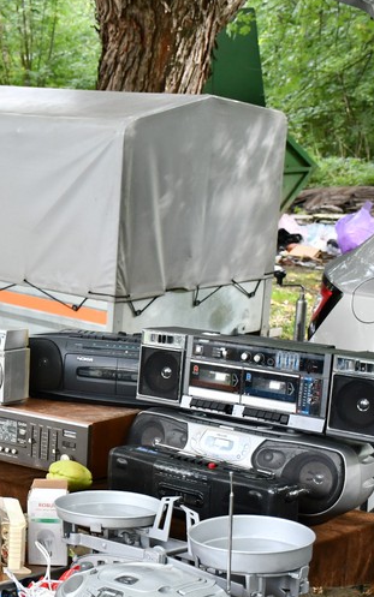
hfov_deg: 14.6
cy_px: 366
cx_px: -173
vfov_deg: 24.6
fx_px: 1369
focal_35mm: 84
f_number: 4
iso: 800
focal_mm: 27
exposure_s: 1/250
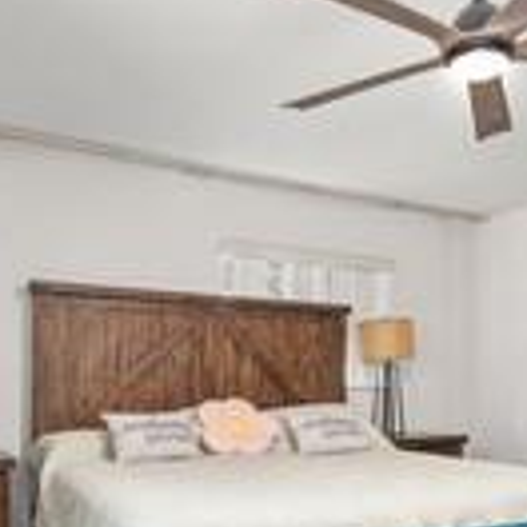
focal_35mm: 36
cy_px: 375
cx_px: 331
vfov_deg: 44.9
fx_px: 620
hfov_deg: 45.6
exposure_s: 1/1.25
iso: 500
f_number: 7.1
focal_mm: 14
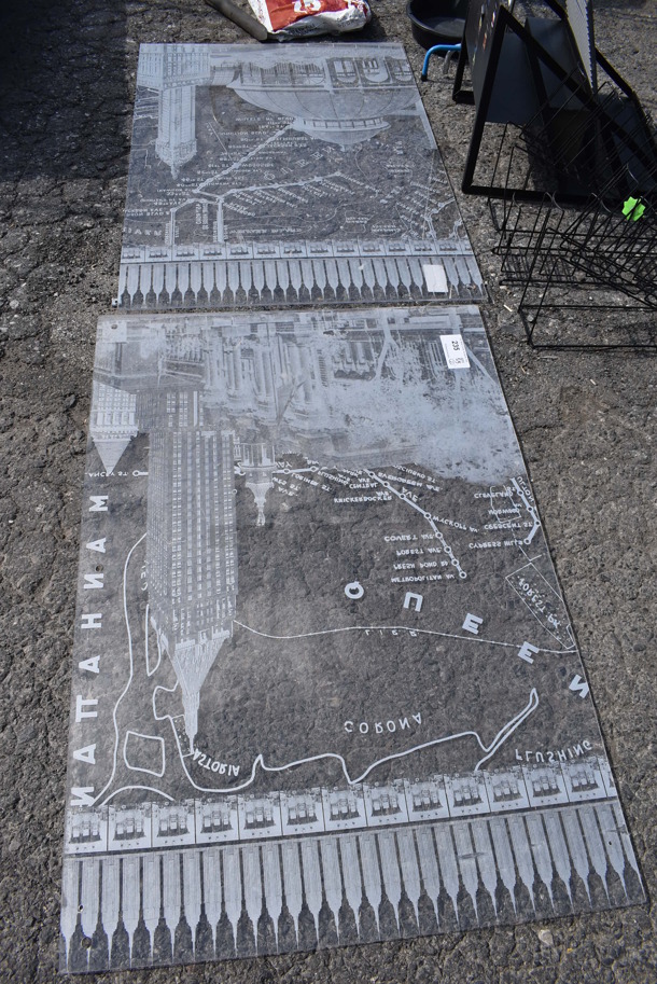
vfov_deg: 67.3
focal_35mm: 27
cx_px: 328
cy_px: 492
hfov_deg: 48.0
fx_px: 738
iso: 200
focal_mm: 18
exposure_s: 1/500
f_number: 8
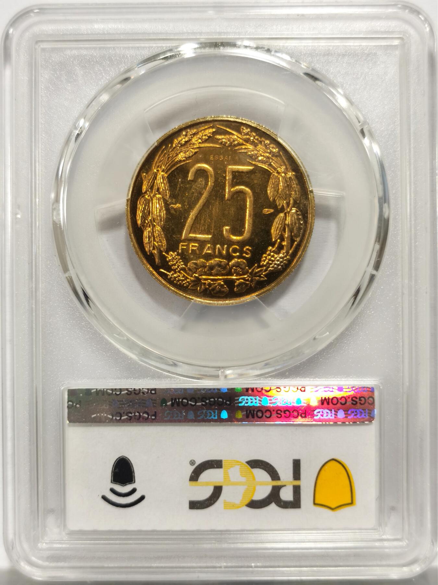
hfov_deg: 27.0
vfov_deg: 35.5
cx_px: 219
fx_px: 911
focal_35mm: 54
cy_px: 292
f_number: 16
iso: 100
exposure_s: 1/100
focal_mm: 5.56
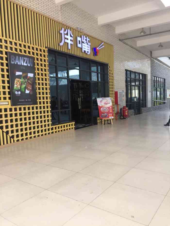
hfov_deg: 48.2
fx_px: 190
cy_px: 113
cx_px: 85
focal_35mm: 29
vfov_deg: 61.7
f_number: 2.2
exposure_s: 1/208
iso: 32
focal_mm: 4.15
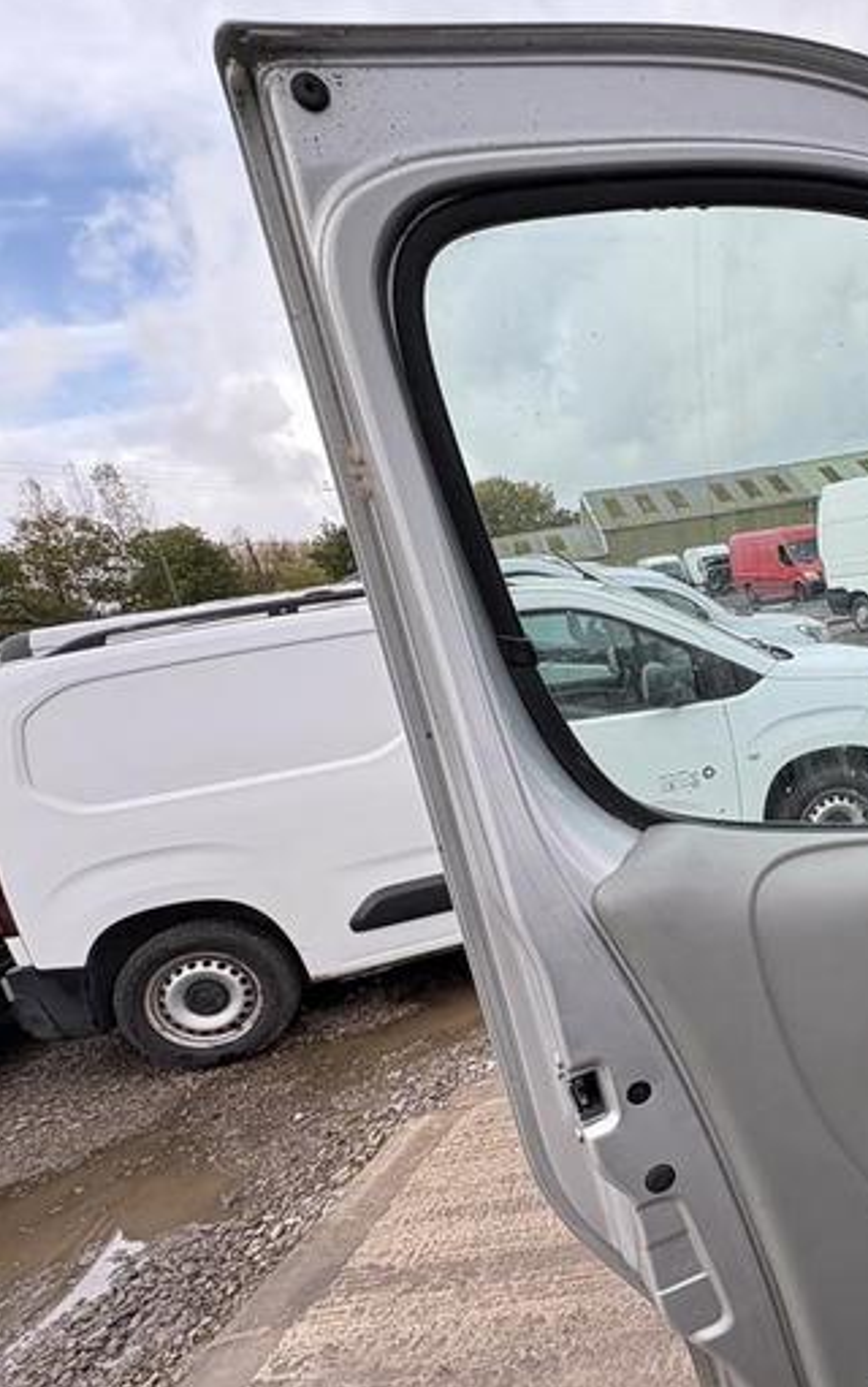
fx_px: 983
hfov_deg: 40.4
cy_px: 806
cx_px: 909
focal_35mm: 26
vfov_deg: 69.9
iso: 40
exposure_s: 1/249
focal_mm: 2.22
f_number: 2.2
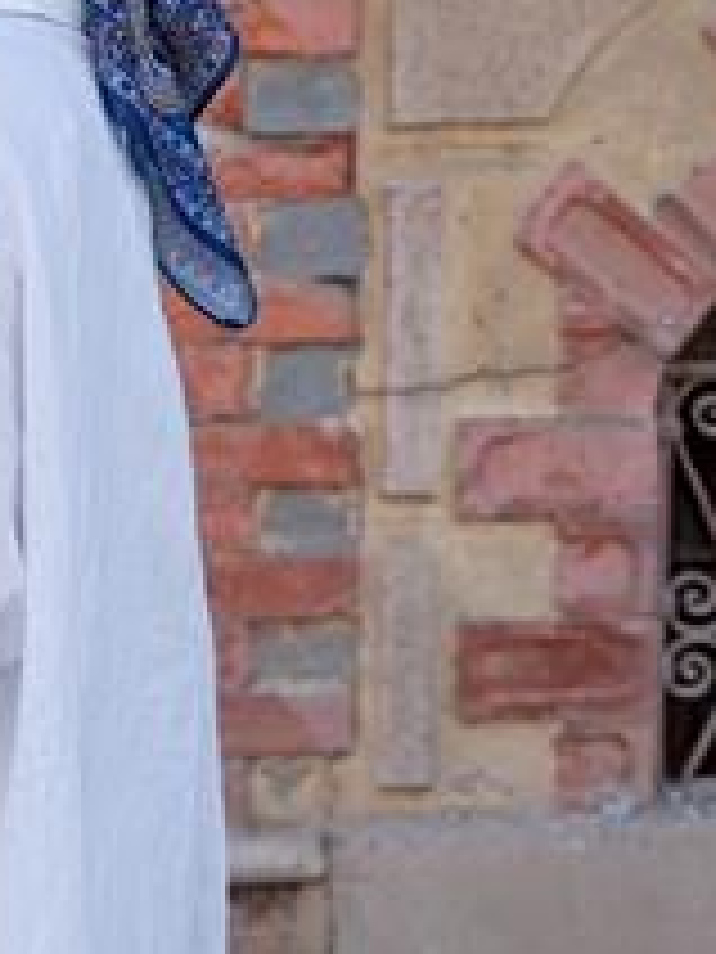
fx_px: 3806
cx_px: -99
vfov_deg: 14.3
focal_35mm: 138
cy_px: 443
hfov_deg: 10.6
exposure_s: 1/420
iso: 320
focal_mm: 70
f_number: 6.4
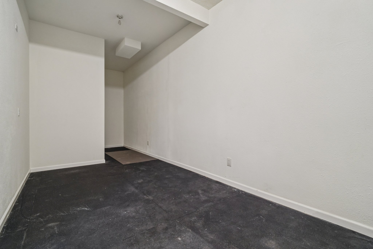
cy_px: 124
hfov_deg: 96.7
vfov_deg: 73.7
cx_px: 186
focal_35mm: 16
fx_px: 166
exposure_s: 1/8
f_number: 8
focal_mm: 16
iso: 1600
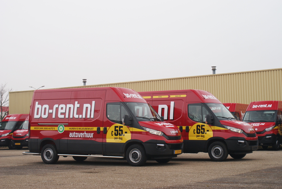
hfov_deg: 33.4
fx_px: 471
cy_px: 94
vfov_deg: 22.7
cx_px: 141
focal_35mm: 60
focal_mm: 40
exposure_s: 1/80
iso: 320
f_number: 5.6
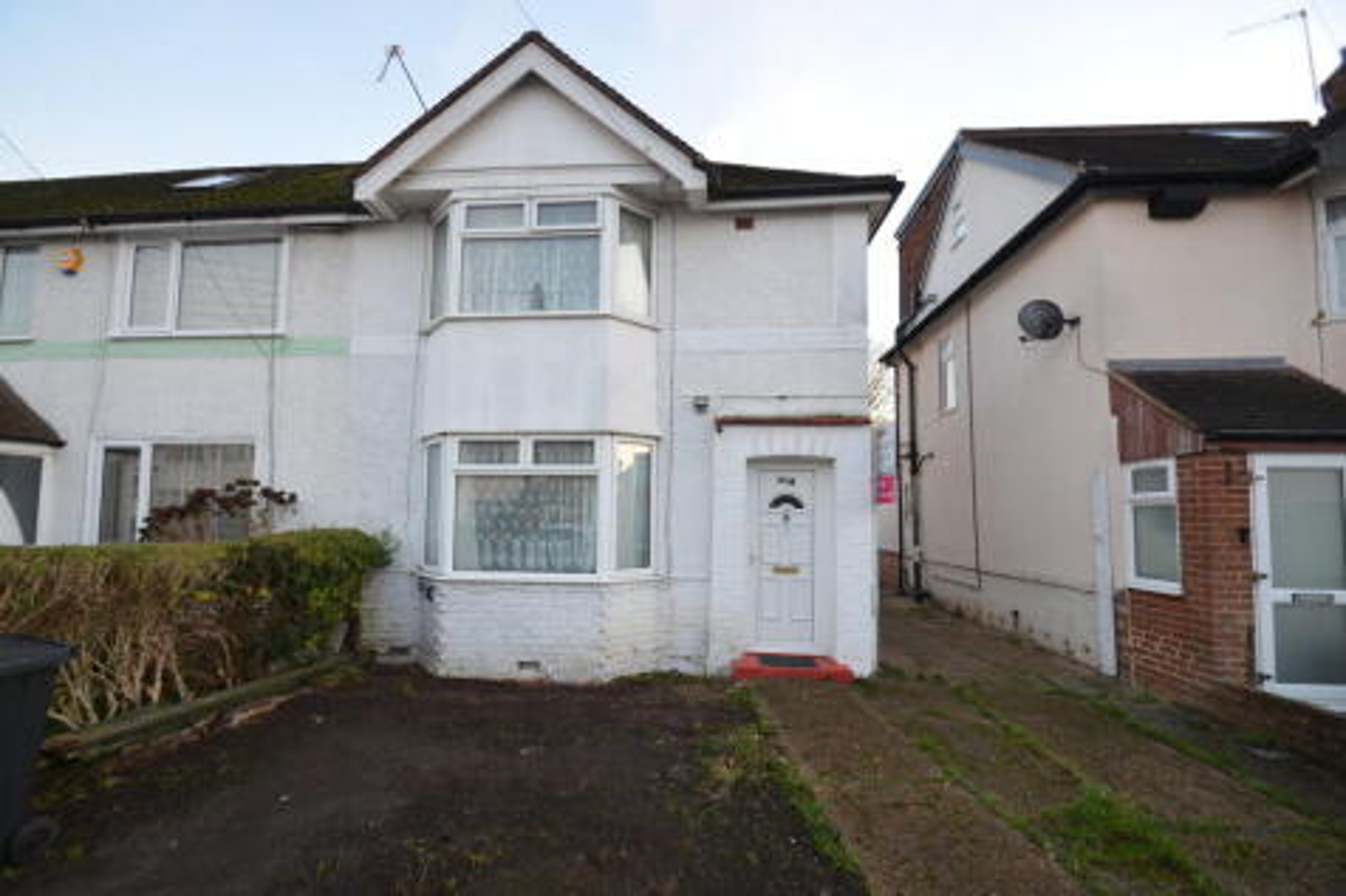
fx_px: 561
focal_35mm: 15
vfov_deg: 77.3
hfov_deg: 100.4
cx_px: 673
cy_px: 448
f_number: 4
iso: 400
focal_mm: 10
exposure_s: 1/60
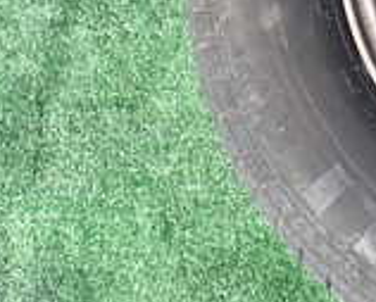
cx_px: 659
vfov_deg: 13.7
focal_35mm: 111
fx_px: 1238
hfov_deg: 15.2
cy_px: 0
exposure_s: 1/200
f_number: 3.2
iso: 100
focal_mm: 5.4
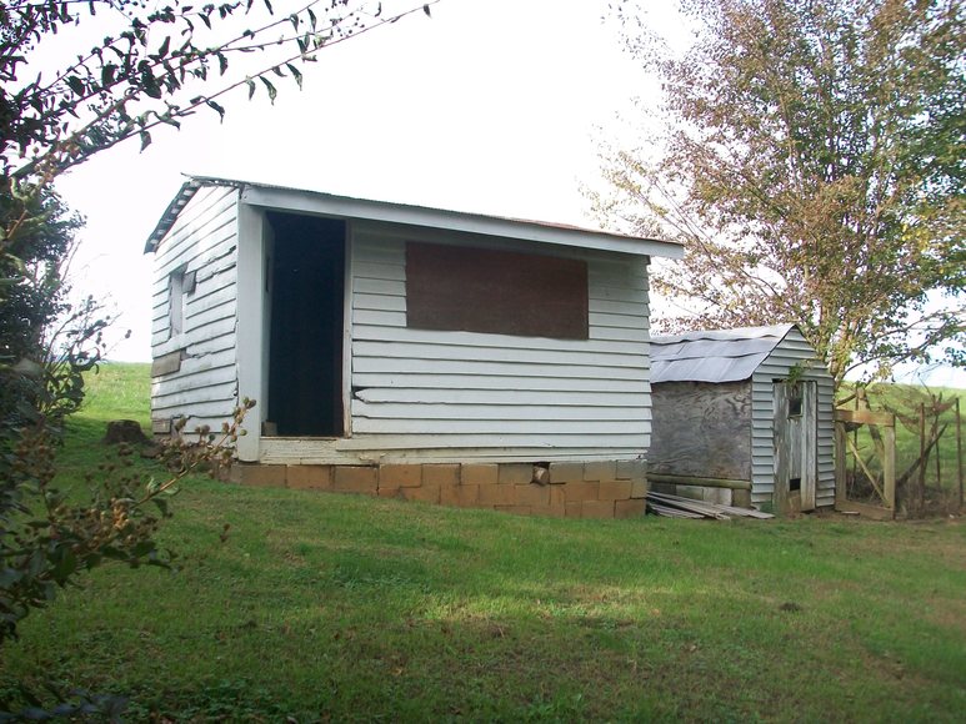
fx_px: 949
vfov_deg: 41.8
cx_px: 483
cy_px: 362
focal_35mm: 34
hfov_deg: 54.0
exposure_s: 1/320
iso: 80
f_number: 2.8
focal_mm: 5.7
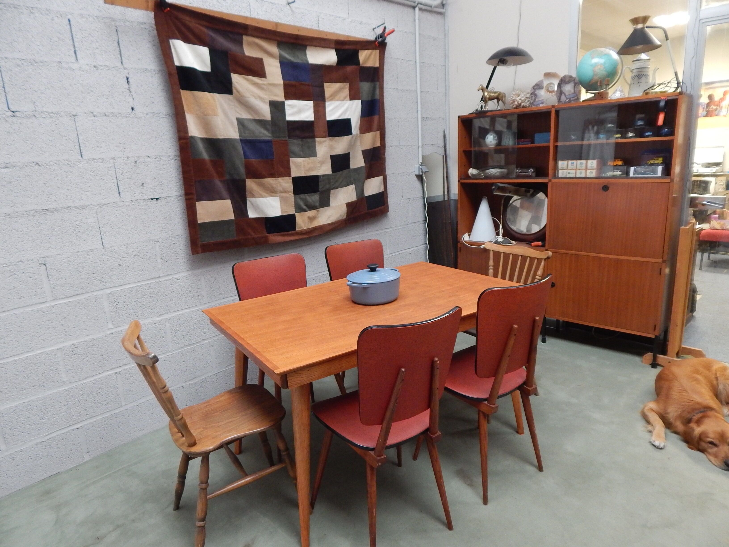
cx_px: 364
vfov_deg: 61.1
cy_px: 274
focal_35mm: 22
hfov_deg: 76.4
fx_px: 463
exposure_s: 1/13
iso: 400
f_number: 3
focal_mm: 4
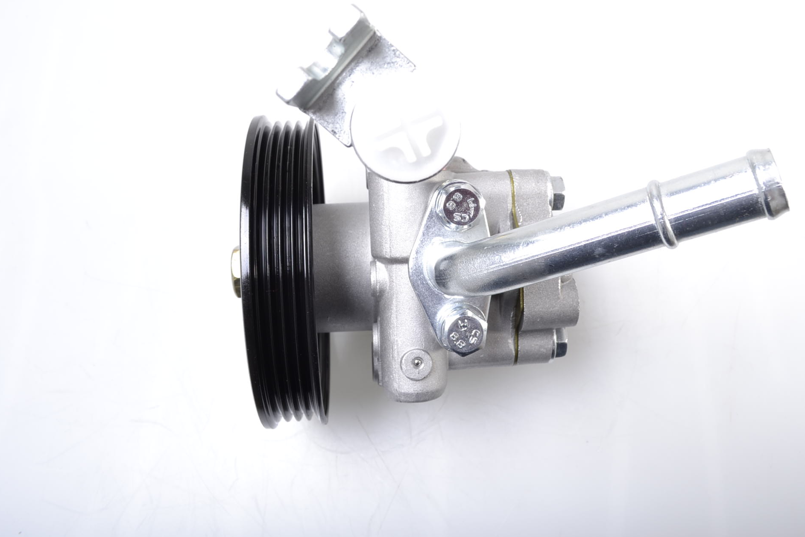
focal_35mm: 33
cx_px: 463
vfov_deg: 39.8
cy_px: 210
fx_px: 738
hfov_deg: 57.0
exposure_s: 1/60
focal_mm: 18
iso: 100
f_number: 10
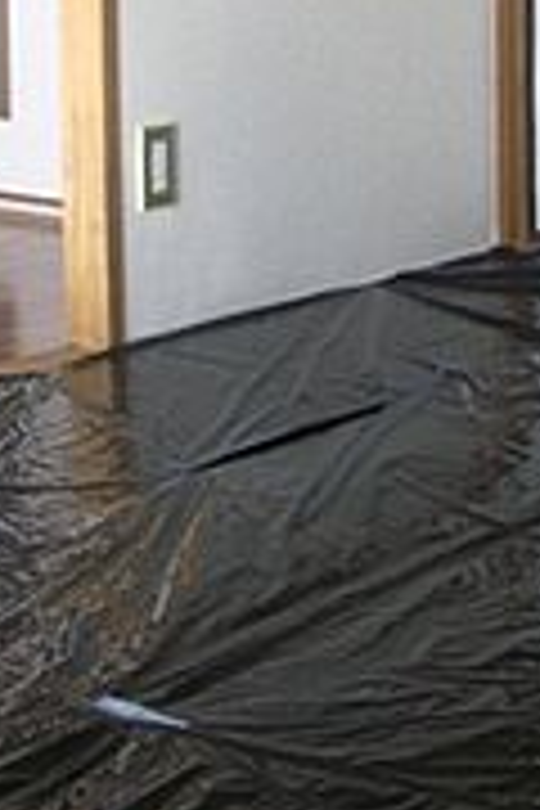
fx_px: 2182
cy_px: -130
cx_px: 594
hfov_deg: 13.8
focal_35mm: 97
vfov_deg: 19.9
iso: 80
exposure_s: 1/125
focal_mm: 5.8
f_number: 2.6
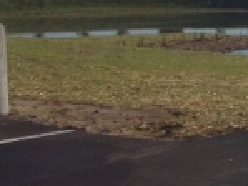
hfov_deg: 12.1
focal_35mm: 150
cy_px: 61
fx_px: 1076
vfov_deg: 9.9
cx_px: 438
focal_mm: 4.28
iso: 50
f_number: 2.4
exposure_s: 1/2907
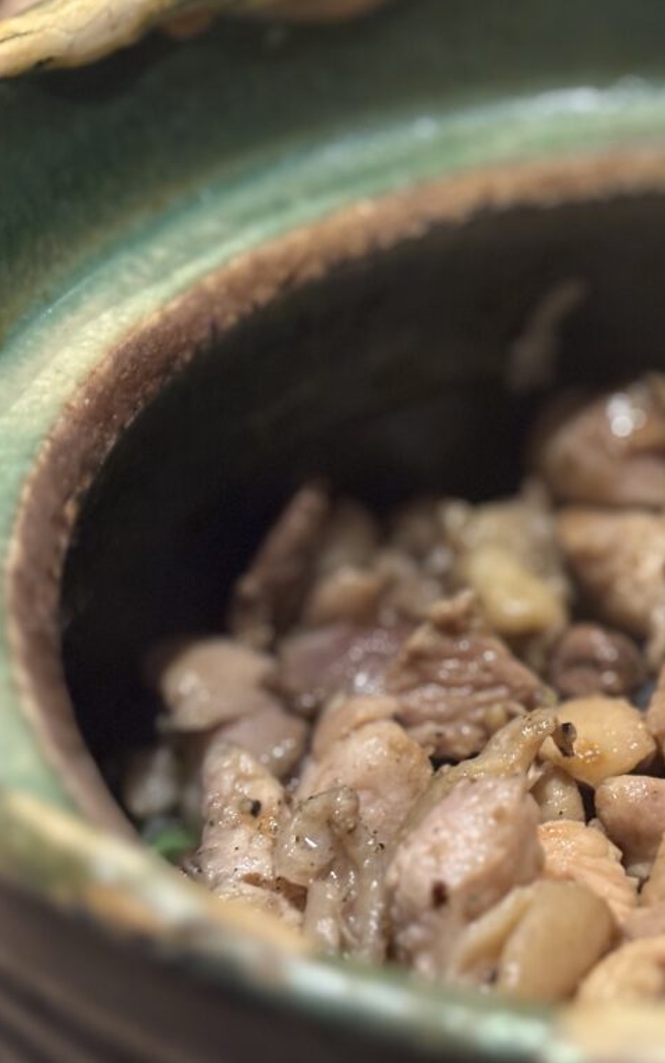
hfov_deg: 17.1
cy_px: 531
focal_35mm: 74
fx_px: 2145
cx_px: 698
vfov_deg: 27.8
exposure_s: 1/30
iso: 400
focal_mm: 5.96
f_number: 1.6
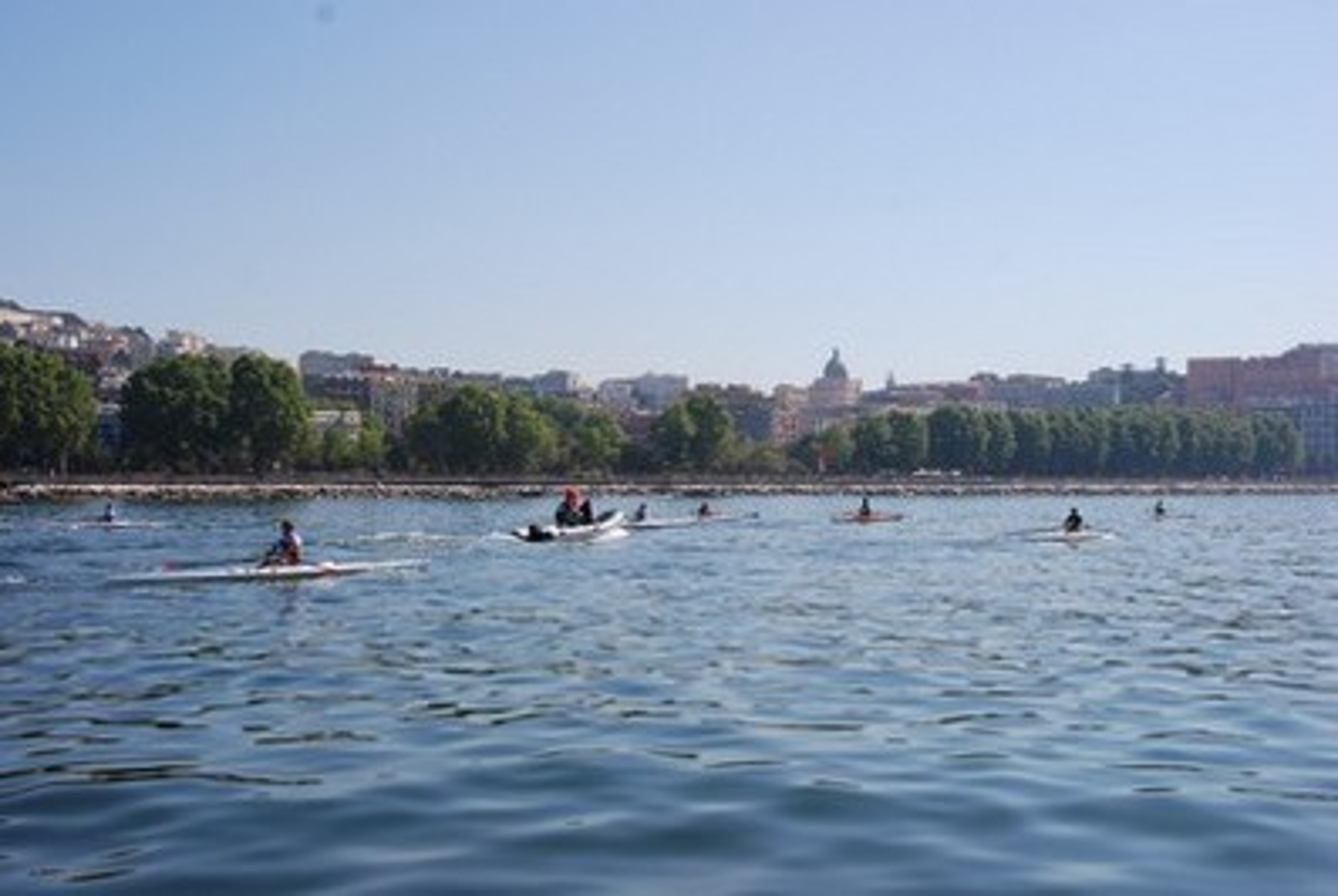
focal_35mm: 46
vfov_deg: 29.0
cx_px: 669
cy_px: 448
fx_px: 1731
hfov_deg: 42.3
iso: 100
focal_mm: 31
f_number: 8
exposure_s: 1/250
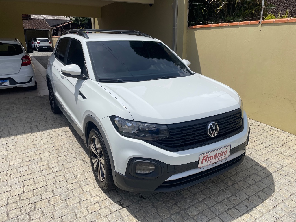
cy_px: 111
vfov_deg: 53.1
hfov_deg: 67.3
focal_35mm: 26
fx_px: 222
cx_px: 148
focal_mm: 4.2
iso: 32
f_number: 1.6
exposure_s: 1/6494
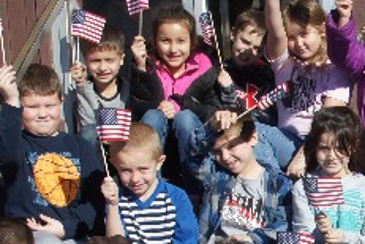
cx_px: 472
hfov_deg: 18.3
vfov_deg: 13.0
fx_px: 1054
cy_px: 256
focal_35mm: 104
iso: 200
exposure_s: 1/320
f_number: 10
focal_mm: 20
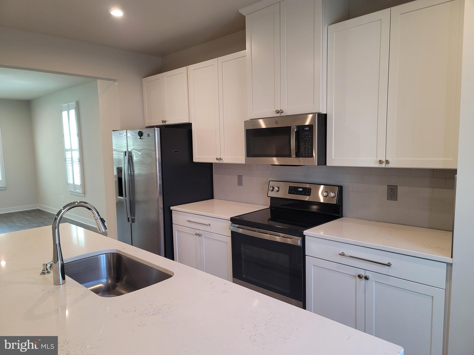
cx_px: 237
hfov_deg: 69.4
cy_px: 178
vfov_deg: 54.9
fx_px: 342
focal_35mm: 25
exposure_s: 1/120
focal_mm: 7
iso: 320
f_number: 1.8
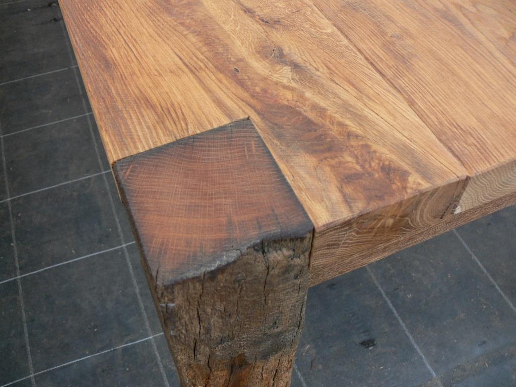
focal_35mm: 35
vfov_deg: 40.7
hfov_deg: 52.6
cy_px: 194
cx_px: 258
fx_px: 522
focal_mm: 7.4
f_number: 2.8
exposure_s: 1/50
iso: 80
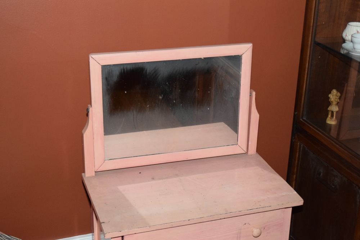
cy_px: 120
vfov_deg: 22.6
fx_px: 600
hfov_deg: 33.4
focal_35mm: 60
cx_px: 180
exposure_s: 1/60
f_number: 5
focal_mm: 40
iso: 3200
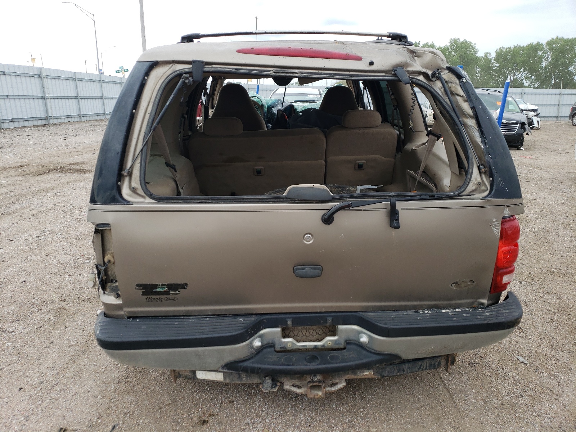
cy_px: 216
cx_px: 288
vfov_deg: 53.1
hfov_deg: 67.3
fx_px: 433
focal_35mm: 26
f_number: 1.5
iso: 50
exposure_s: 1/588
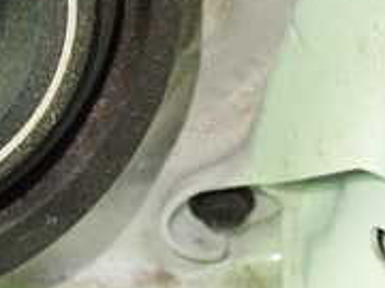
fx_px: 1112
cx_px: -49
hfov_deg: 18.8
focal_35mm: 100
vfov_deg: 14.5
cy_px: -13
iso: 200
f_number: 2.3
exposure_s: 1/30
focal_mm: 5.4
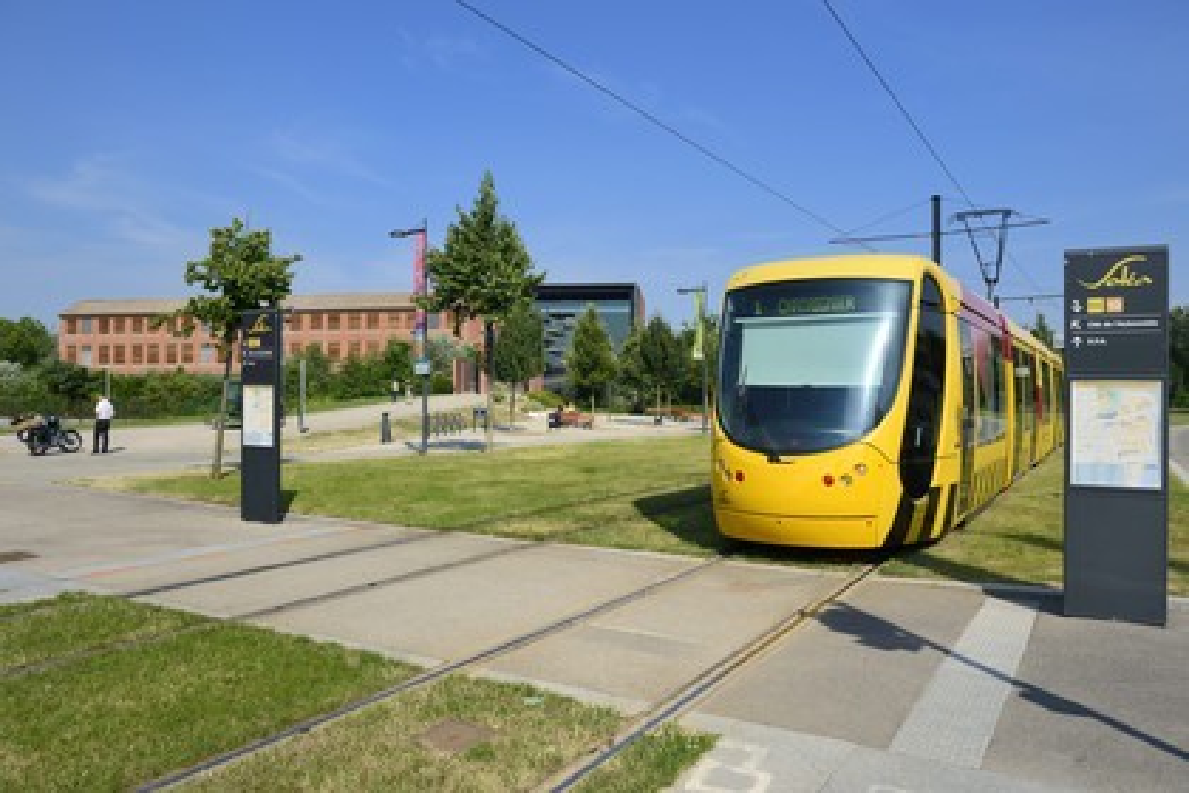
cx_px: 594
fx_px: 892
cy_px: 396
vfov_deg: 47.9
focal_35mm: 27
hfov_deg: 67.4
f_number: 7.1
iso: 100
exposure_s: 1/400
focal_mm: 27
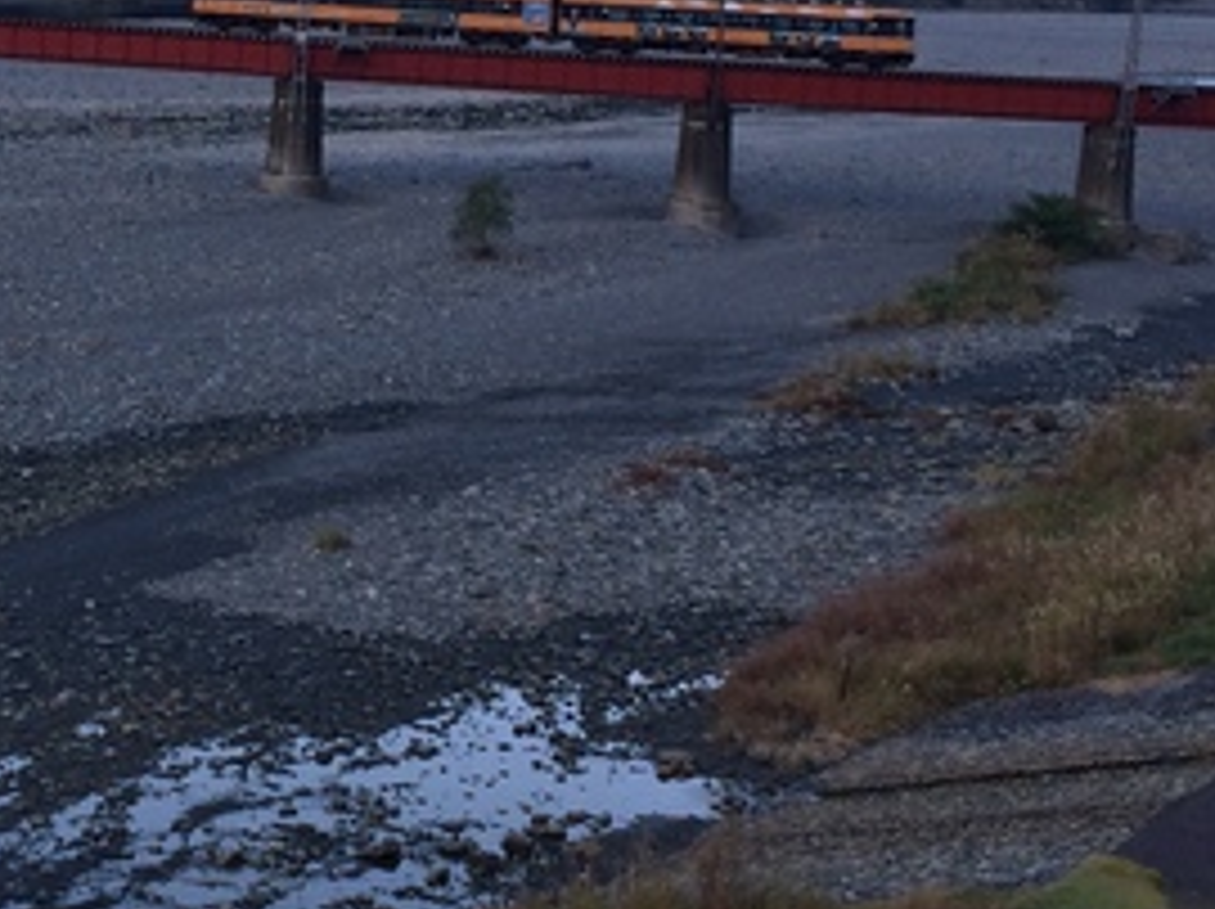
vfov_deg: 17.0
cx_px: 153
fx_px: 3016
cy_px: 176
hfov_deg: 22.3
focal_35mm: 86
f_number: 2.2
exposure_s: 1/348
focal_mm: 4.15
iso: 32
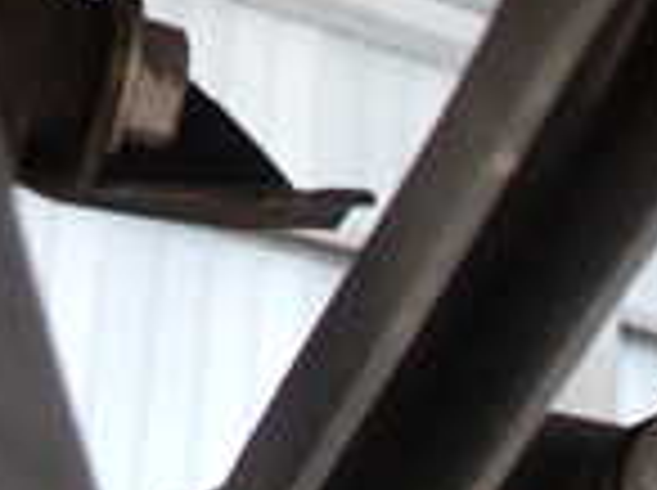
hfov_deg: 15.8
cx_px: 1246
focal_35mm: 103
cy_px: 769
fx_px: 1952
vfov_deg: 13.4
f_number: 2
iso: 100
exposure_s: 1/80
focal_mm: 4.5
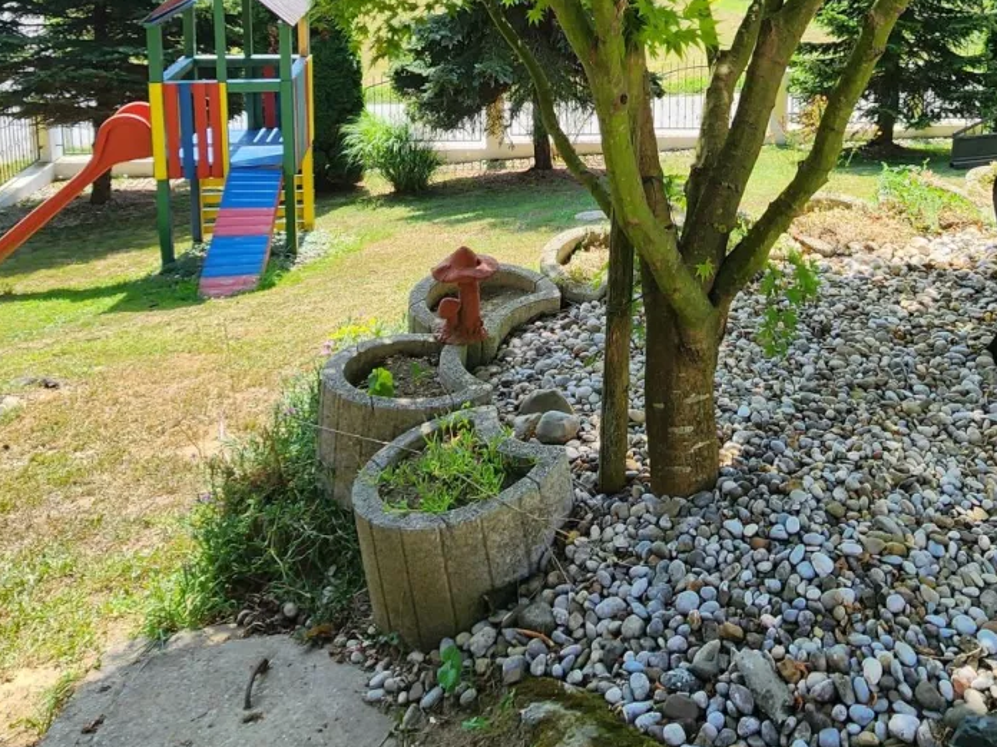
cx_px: 649
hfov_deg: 58.8
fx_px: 864
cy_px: 22
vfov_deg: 41.5
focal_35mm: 30
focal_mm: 2.2
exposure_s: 1/548
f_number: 2.2
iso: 50
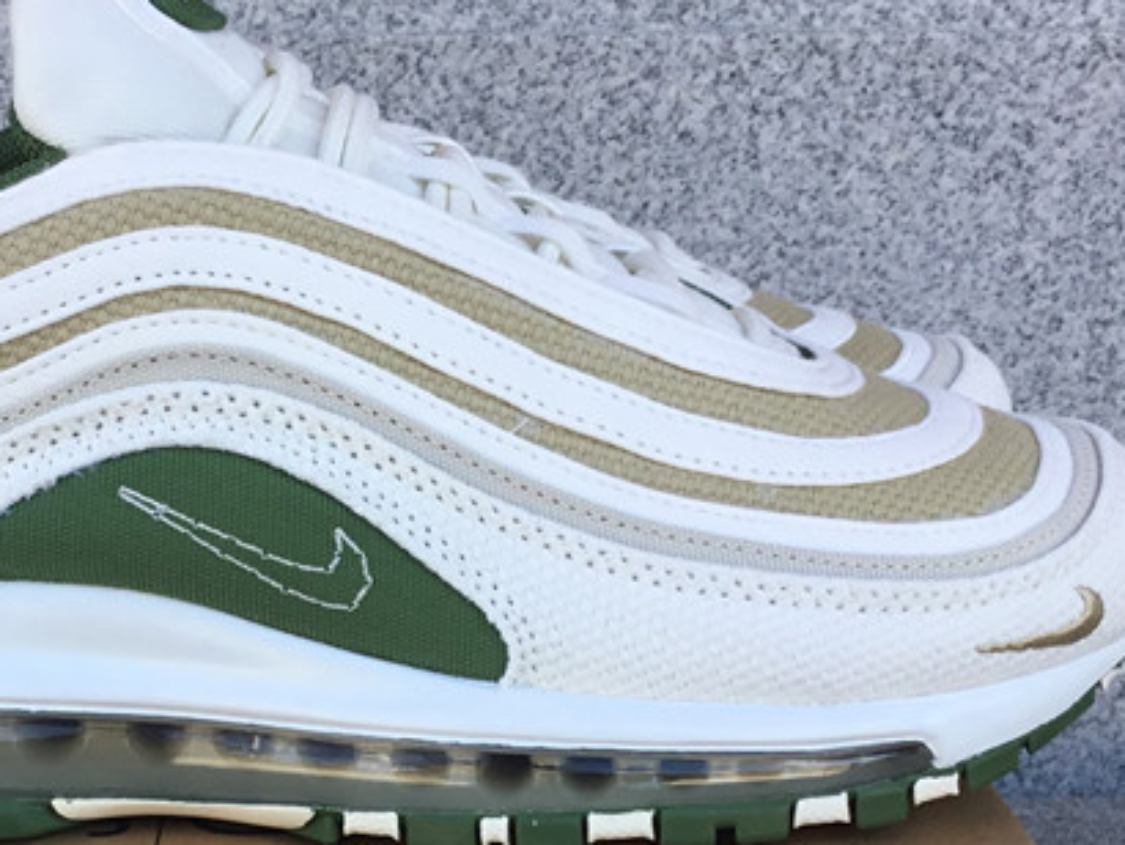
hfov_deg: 28.2
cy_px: 720
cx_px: 307
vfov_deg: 21.3
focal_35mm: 68
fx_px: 2211
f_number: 2.4
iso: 25
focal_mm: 3.3
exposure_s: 1/242
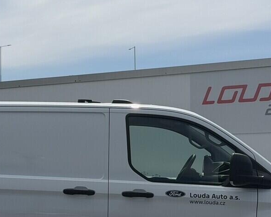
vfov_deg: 13.5
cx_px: 89
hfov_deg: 16.8
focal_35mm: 114
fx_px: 914
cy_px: 127
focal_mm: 6.76
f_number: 1.78
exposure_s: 1/16129
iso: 80
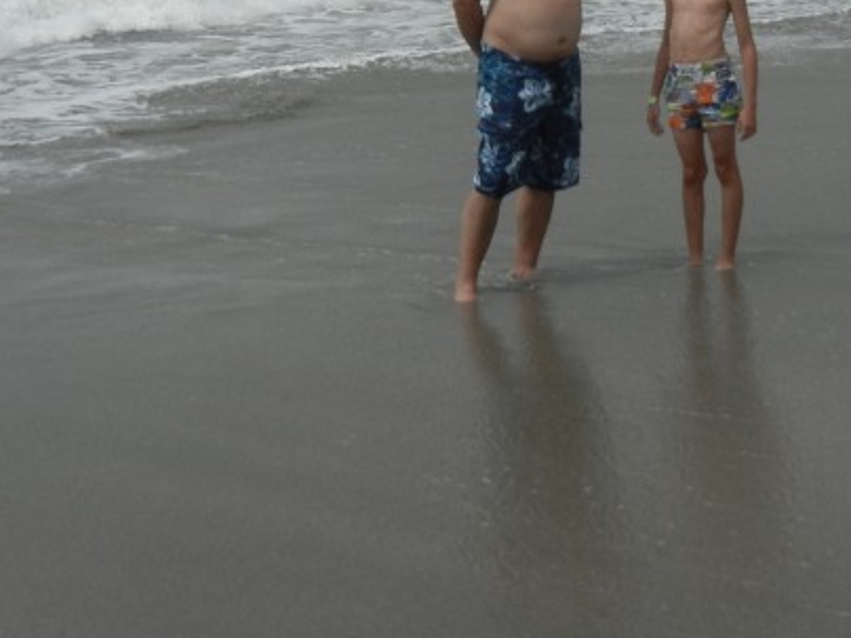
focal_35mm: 76
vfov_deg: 18.6
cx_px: 607
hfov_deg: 25.4
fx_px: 1868
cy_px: -69
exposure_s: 1/910
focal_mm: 5.4
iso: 160
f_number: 7
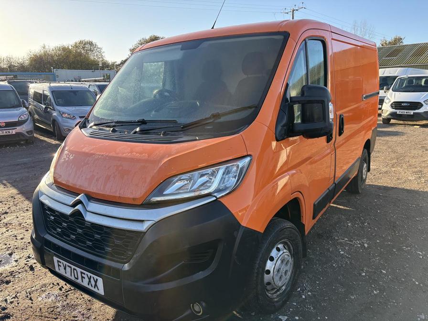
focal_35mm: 26
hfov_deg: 67.3
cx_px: 214
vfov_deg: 53.1
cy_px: 160
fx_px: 321
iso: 50
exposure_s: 1/571
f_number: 1.6
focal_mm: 5.96
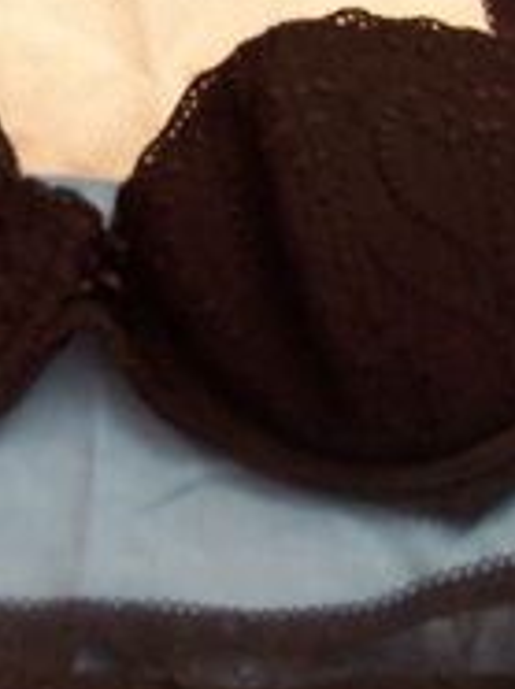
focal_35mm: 131
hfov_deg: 11.2
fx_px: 2605
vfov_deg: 15.0
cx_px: -4
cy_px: 567
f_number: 2.8
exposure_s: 1/8
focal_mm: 6.3
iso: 140
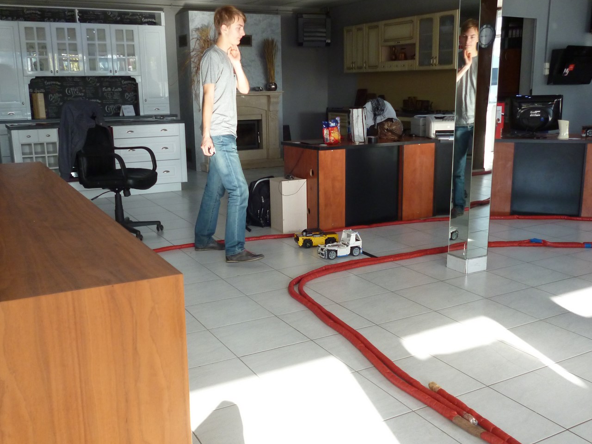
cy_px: 230
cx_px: 303
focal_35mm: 35
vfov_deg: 40.7
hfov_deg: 52.6
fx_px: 599
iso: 250
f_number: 3.1
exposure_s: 1/60
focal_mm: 5
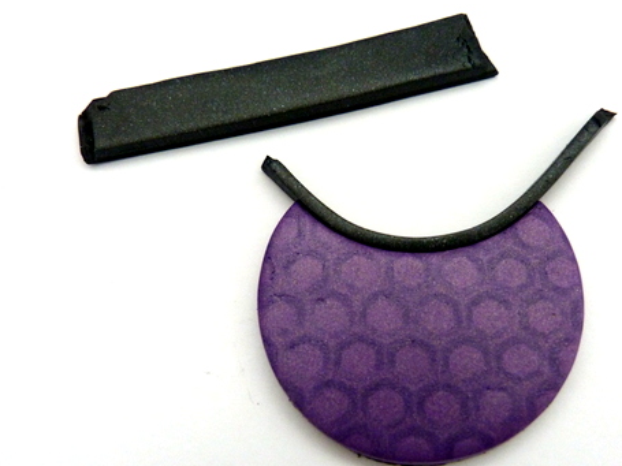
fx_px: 593
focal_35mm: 33
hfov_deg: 55.0
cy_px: 268
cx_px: 372
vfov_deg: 42.8
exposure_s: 1/60
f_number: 2.8
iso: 320
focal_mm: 4.5
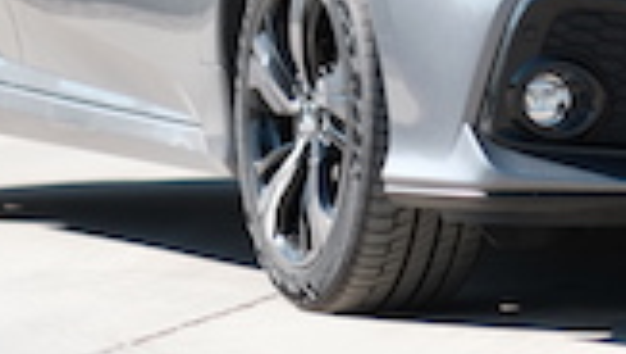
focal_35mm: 346
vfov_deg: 3.5
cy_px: -298
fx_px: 5748
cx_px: 926
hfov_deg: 6.2
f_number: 1.2
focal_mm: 56
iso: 200
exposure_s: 1/8000
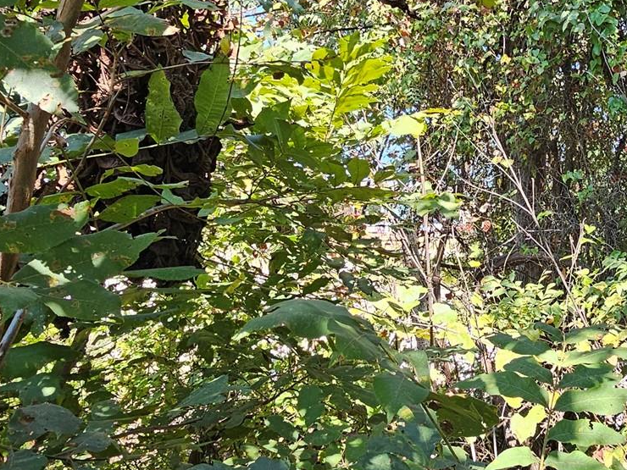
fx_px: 652
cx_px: 497
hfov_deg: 48.6
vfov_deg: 39.3
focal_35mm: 36
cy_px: 165
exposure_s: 1/282
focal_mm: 2.2
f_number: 2.2
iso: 50
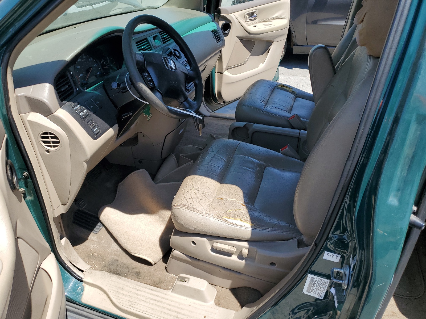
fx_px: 320
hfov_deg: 67.3
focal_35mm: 26
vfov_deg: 53.1
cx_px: 213
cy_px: 160
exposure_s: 1/1667
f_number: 1.5
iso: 50
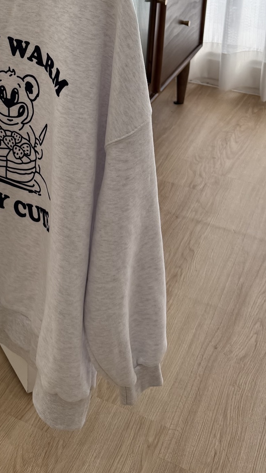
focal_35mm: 54
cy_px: 25
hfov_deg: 21.8
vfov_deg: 35.6
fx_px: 677
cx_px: 36
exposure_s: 1/622
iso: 80
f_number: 1.78
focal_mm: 6.76
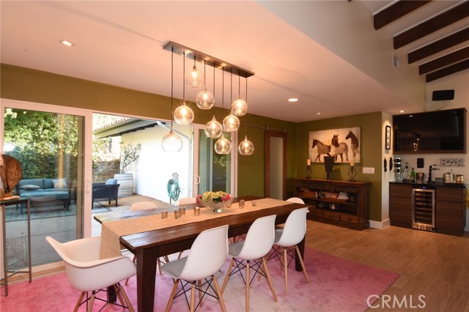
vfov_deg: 67.3
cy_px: 156
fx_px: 234
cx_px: 234
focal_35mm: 18
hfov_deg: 90.0
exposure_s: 1/4
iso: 320
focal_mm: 12
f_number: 14
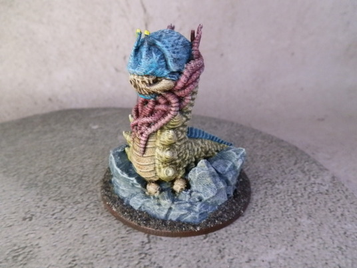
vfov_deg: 49.7
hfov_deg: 63.4
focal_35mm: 28
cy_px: 134
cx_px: 178
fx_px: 289
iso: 400
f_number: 3.1
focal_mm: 5
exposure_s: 1/100
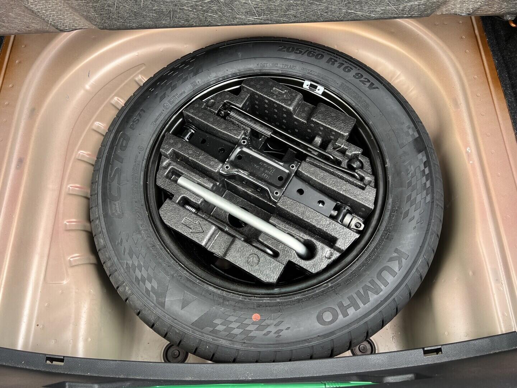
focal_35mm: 26
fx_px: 388
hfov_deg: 67.3
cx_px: 258
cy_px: 194
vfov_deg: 53.1
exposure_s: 1/121
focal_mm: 5.7
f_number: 1.5
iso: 64
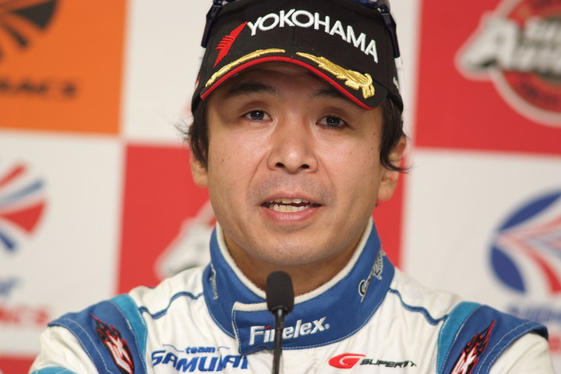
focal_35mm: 270
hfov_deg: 7.6
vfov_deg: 5.1
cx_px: 280
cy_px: 187
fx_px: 4207
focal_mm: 180
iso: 400
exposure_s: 1/125
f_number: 2.8
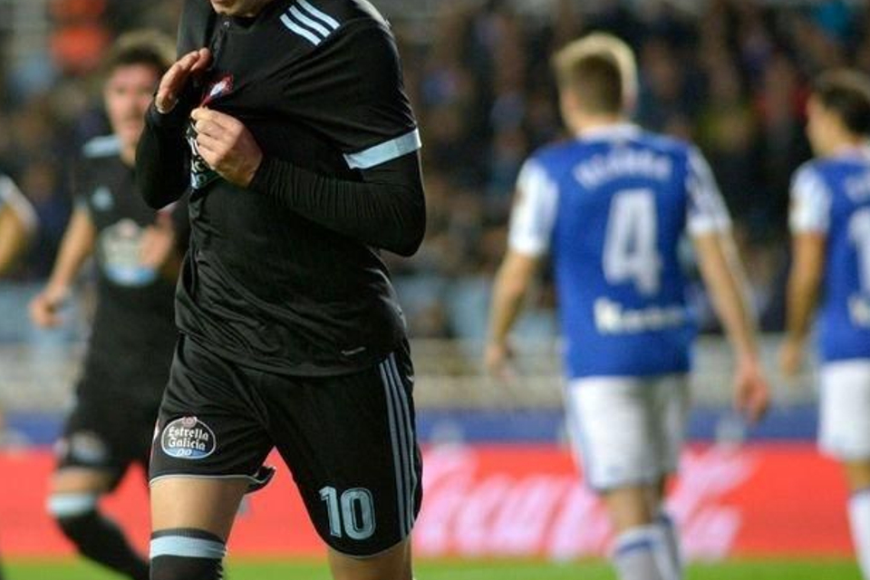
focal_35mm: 500
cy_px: 135
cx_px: 199
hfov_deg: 4.1
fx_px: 12082
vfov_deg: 2.7
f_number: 5
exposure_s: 1/800
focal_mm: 300
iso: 4000
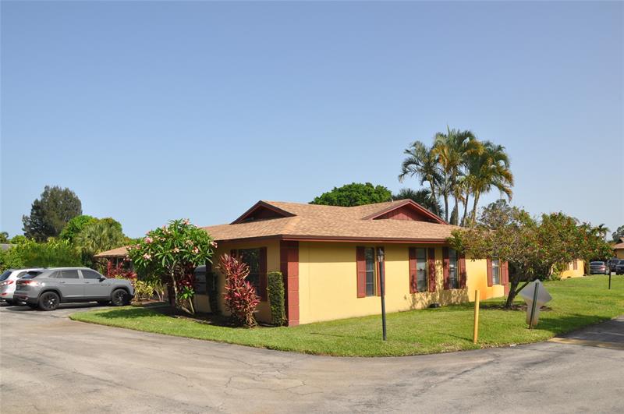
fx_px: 467
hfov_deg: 67.5
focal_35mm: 27
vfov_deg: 47.8
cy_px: 207
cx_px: 312
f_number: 13
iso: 200
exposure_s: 1/160
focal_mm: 18
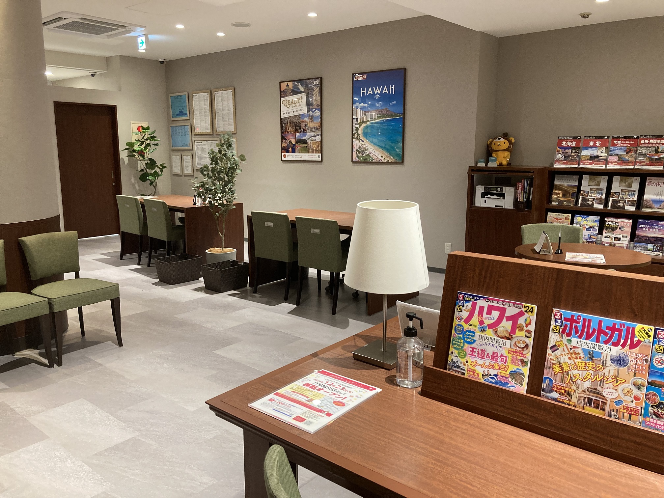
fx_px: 537
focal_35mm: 28
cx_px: 332
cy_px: 249
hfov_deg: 63.4
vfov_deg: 49.7
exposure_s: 1/50
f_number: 1.8
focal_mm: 3.99
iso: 200
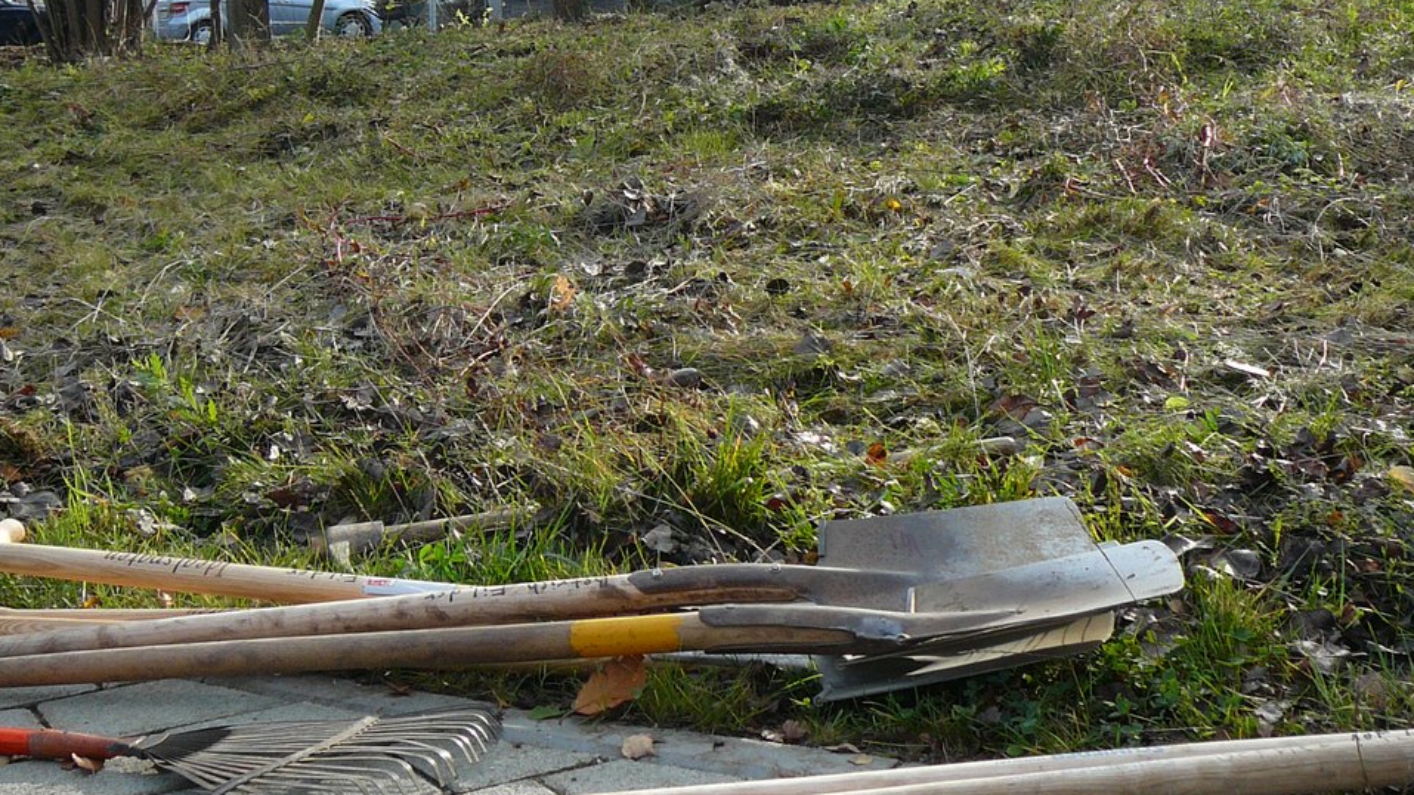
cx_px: 706
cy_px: 170
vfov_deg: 23.2
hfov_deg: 40.6
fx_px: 1912
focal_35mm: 51
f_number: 2.8
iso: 80
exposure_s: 1/250
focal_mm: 5.2
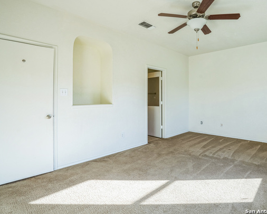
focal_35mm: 19
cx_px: 163
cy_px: 102
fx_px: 150
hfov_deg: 82.1
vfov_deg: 70.8
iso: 320
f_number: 8
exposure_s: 1/80
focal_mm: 16
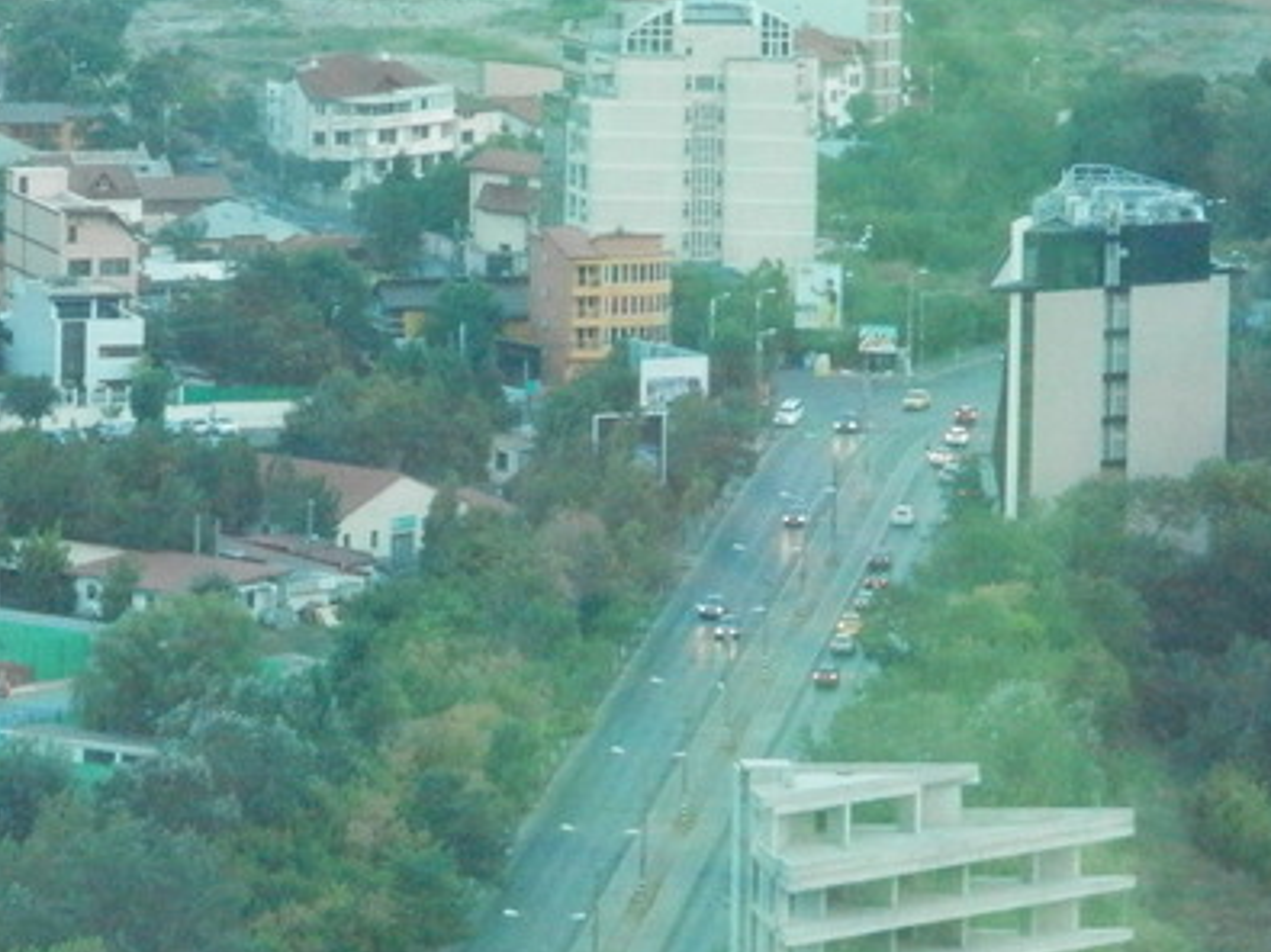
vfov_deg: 4.8
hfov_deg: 6.4
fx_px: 11379
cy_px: 820
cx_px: 322
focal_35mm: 310
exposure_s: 1/25
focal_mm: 27.4
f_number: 4.9
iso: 1000
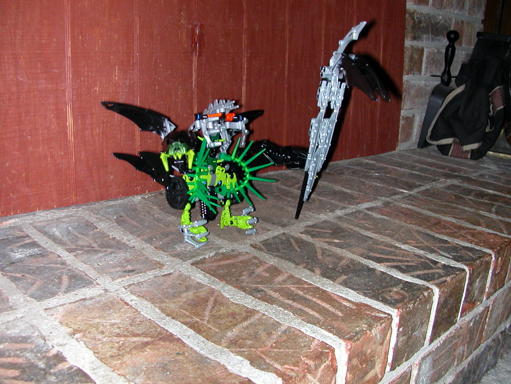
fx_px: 546
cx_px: 256
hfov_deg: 50.1
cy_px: 192
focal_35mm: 37
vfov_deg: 38.7
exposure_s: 1/59.9
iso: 100
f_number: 2.7
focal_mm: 5.6
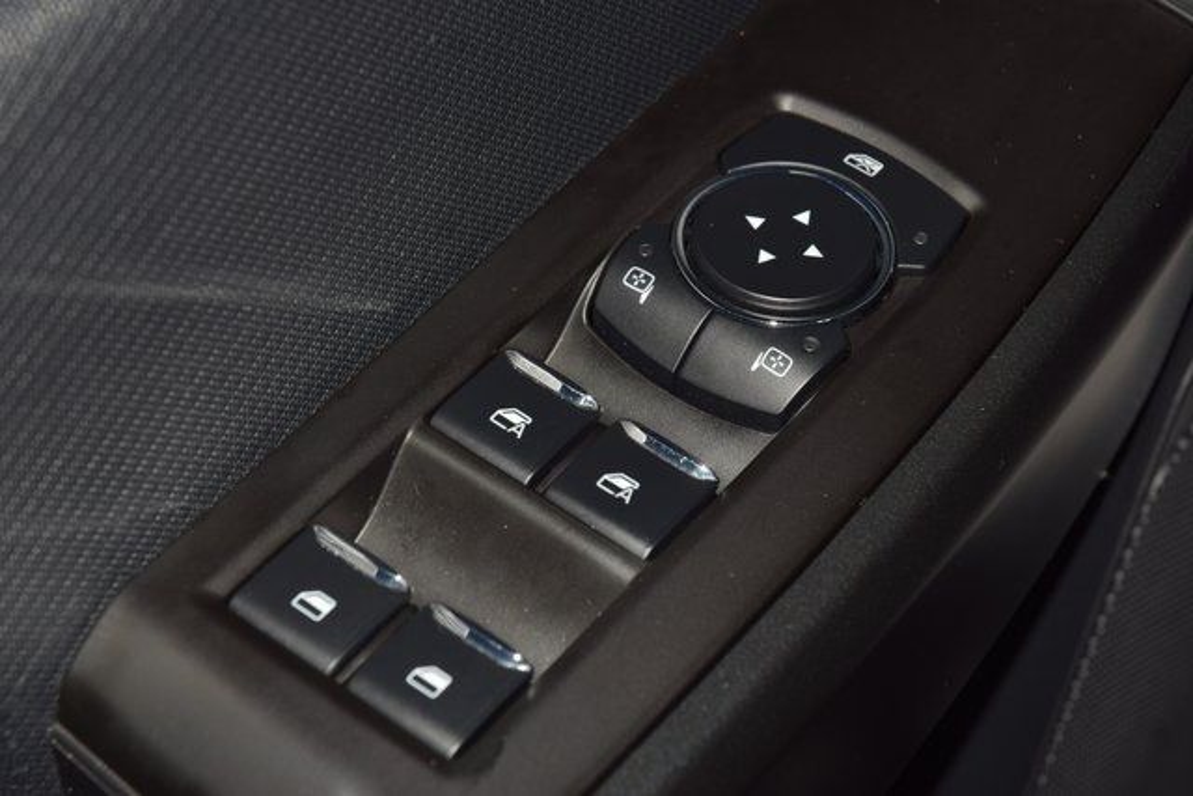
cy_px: 398
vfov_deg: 13.0
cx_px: 596
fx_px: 3480
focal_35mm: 105
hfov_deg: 19.5
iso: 100
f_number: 8
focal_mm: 70
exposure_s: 1/125
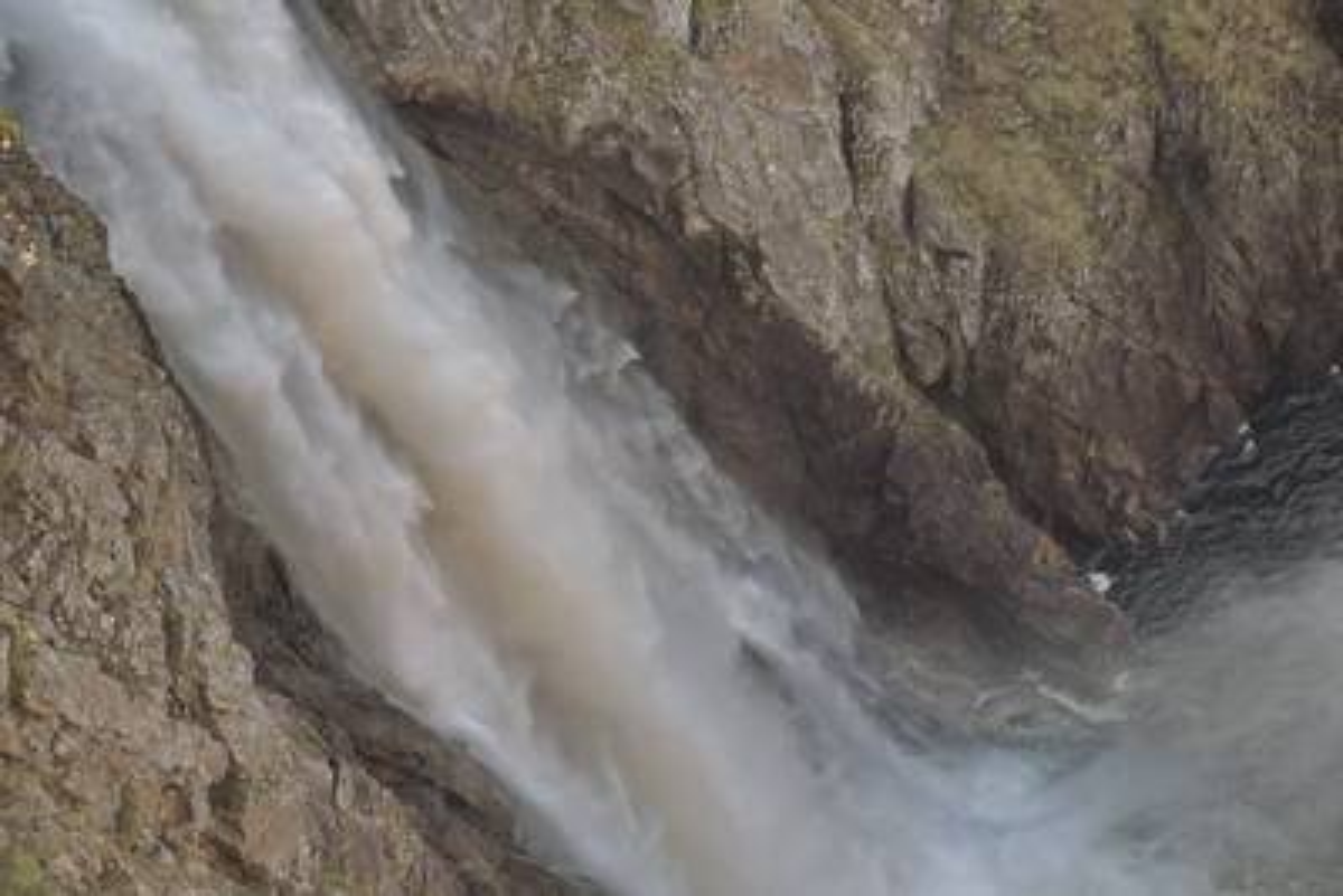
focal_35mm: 120
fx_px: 4478
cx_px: 672
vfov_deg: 11.4
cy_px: 448
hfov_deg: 17.1
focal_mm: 120
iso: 100
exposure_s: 1/60
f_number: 10
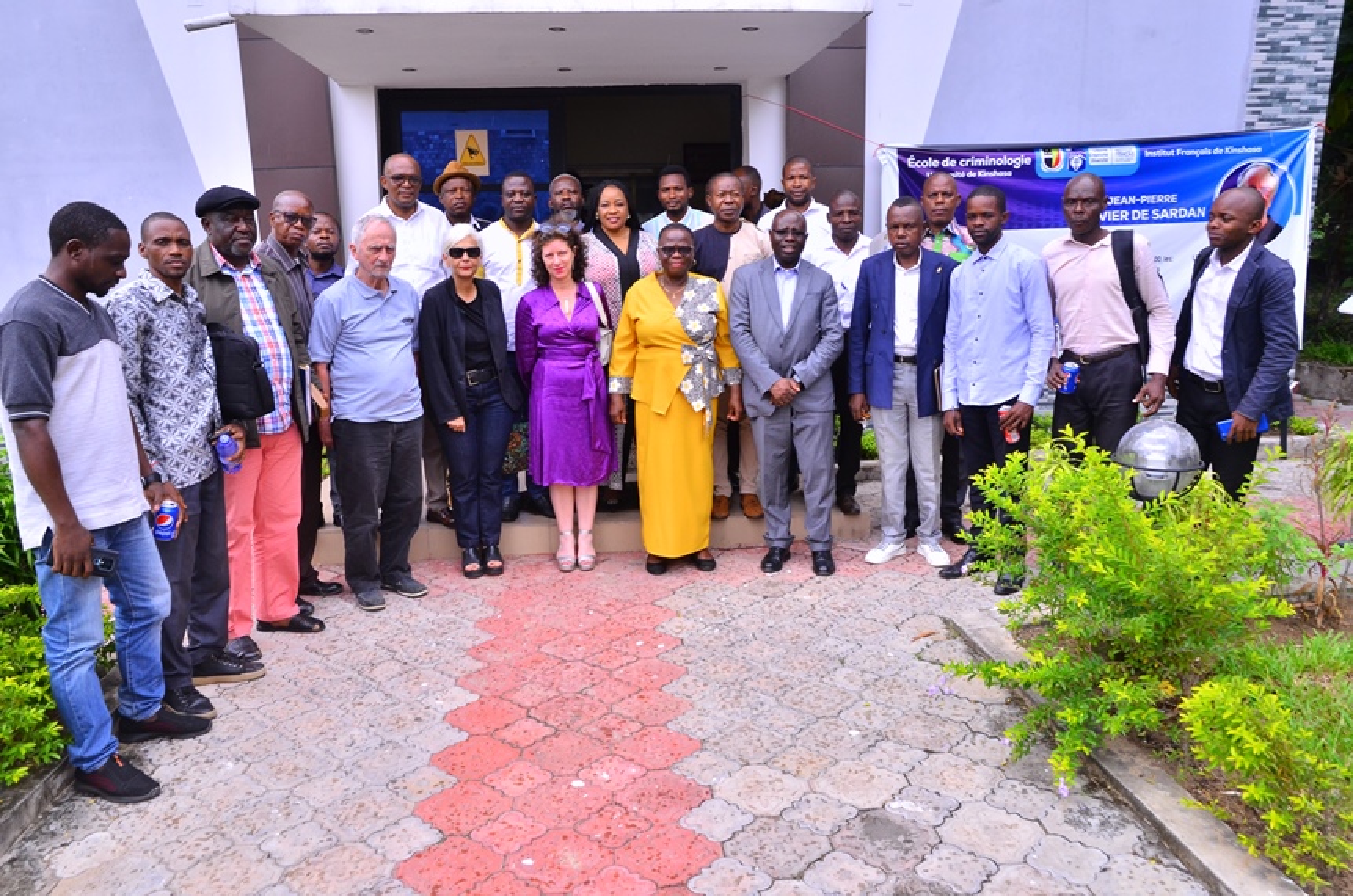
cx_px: 676
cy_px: 448
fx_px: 900
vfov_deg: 52.9
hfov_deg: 73.9
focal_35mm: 24
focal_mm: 16
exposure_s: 1/250
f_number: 9
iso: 320
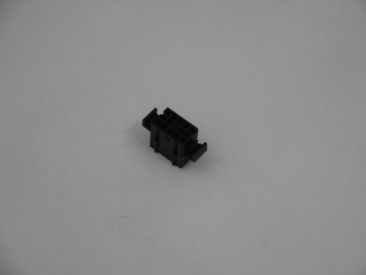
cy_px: 138
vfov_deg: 16.6
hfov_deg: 22.0
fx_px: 941
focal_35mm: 89
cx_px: 183
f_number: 5.6
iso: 560
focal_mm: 15.9
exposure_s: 1/60
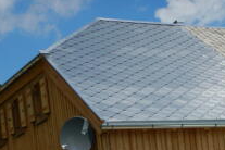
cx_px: 245
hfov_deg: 18.1
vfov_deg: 12.0
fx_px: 681
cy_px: 217
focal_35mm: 109
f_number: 8.4
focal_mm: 6.6
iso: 125
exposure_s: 1/400
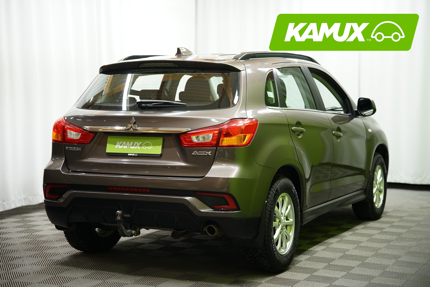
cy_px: 144
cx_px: 215
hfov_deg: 31.0
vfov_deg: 20.9
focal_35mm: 65
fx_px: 776
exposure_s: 1/30
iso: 500
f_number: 2.8
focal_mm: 65
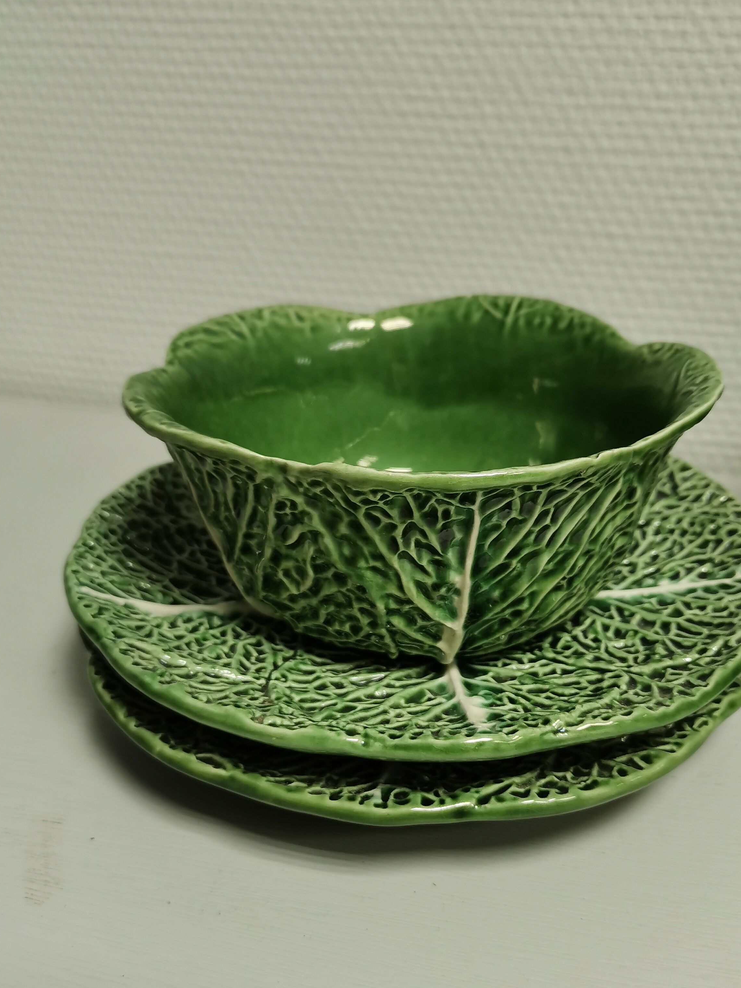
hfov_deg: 38.6
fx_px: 1056
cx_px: 412
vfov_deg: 50.1
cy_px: 519
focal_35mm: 37
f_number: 1.8
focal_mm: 5.58
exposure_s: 1/50
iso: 100
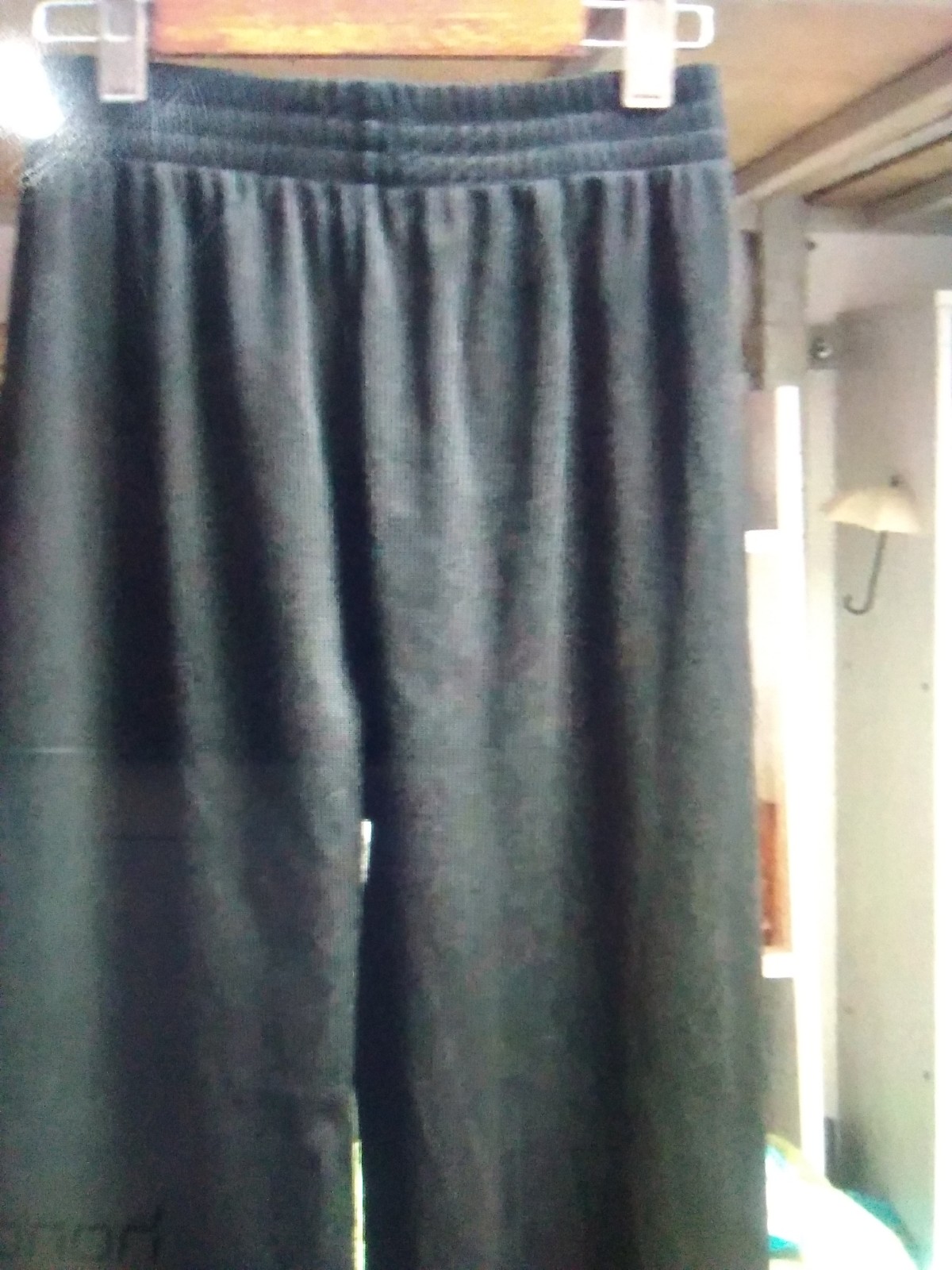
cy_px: 635
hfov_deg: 48.2
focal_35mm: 29
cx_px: 476
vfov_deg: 61.7
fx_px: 1063
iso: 890
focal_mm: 2.39
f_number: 2.4
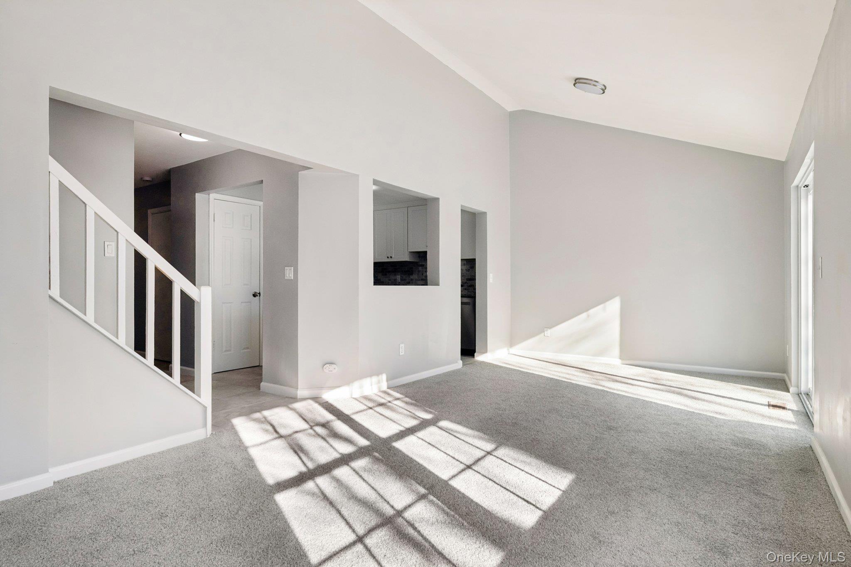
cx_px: 426
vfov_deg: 64.5
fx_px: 449
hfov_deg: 86.9
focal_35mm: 19
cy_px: 284
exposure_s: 1/500
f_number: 8
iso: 400
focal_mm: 19
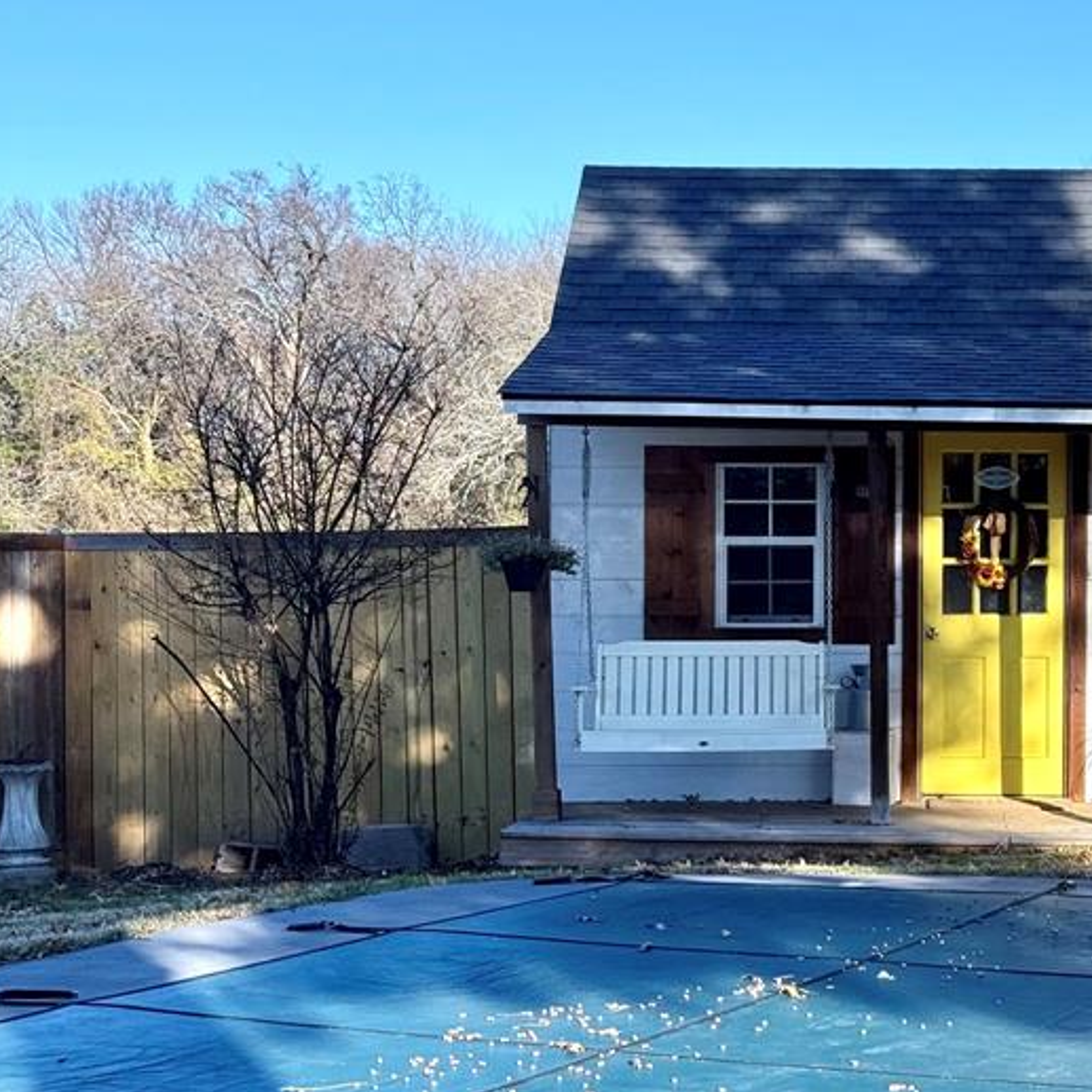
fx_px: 2998
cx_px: 1024
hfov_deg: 20.2
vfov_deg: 20.6
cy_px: 556
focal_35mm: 84
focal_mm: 6.76
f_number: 1.78
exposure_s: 1/2513
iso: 64
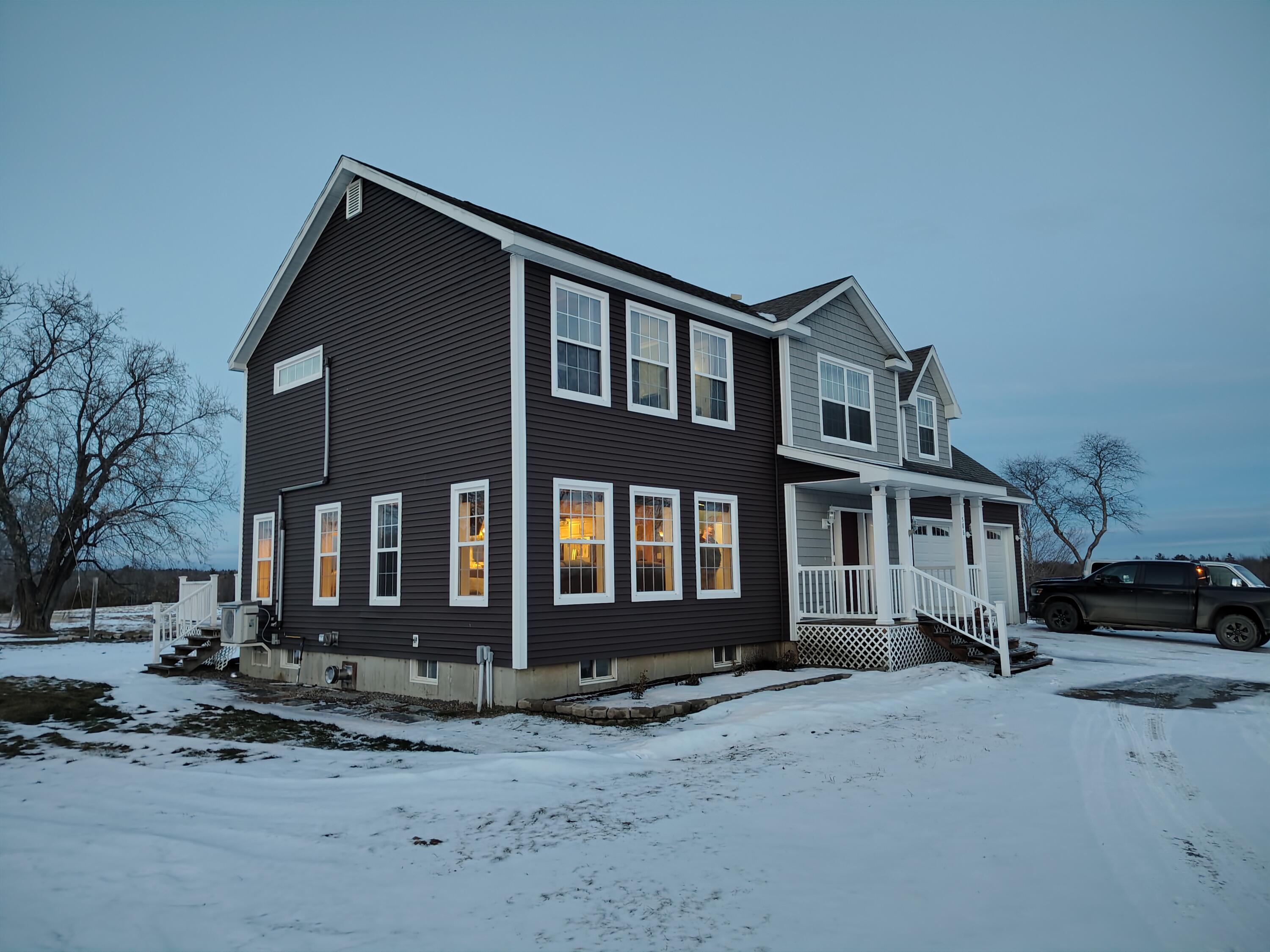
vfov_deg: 56.8
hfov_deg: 71.6
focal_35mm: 24
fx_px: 881
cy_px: 476
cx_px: 635
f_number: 1.8
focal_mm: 5.56
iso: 249
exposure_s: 1/10
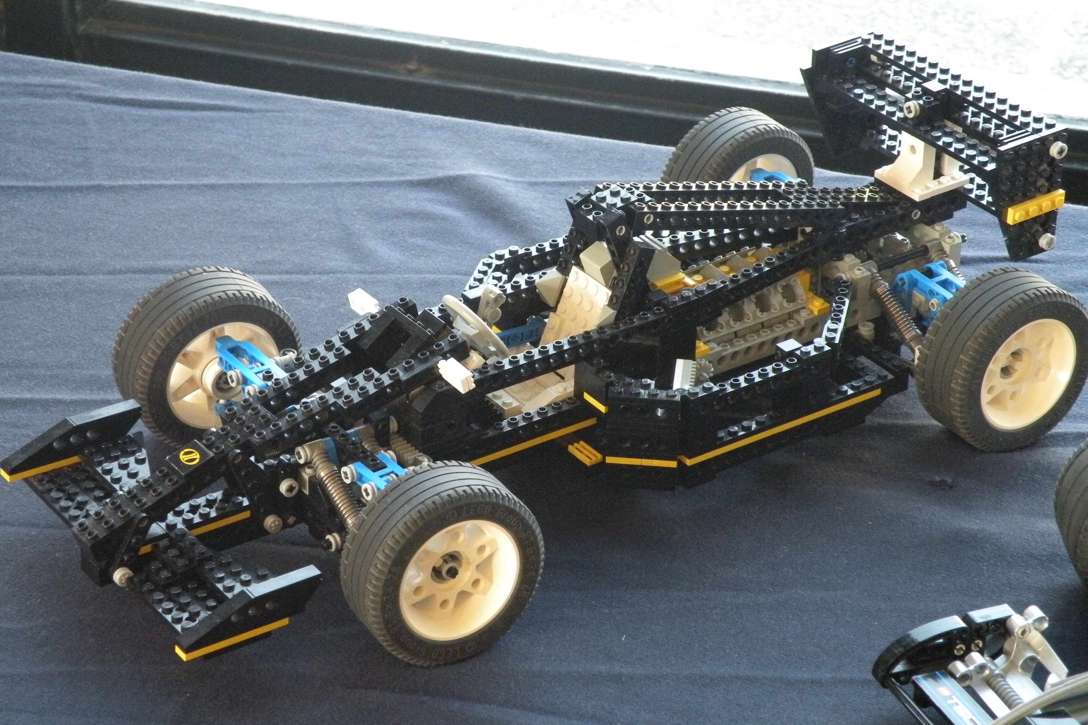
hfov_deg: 19.3
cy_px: 338
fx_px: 3203
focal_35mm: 106
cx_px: 545
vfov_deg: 12.9
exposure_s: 1/45.2
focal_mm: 17.9
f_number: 4
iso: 400
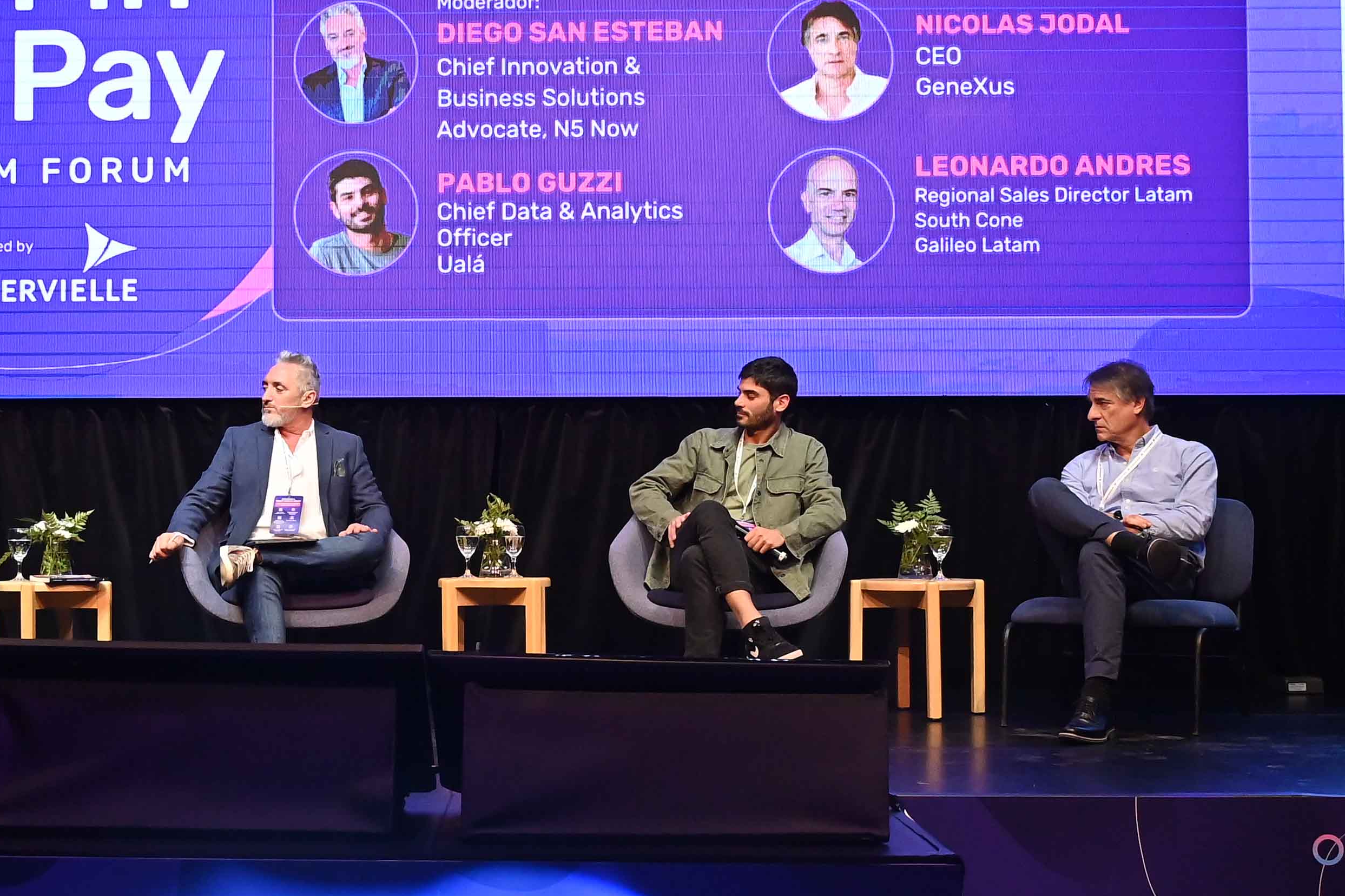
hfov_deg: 34.7
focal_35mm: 57
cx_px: 454
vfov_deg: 23.8
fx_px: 2129
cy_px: 447
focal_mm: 24
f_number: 5.6
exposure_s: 1/160
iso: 2500
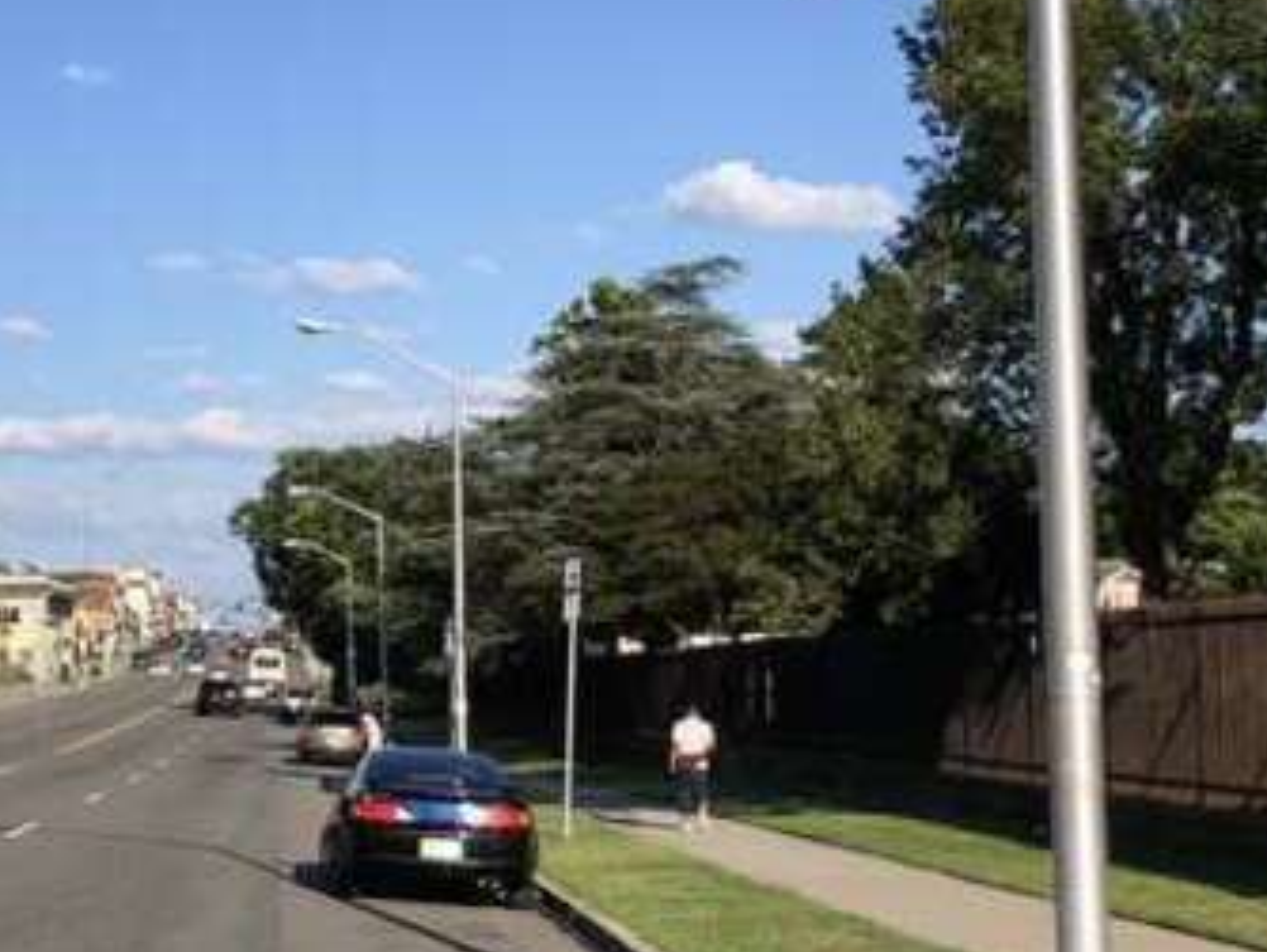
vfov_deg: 21.9
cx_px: -190
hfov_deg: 26.3
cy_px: 531
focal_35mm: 67
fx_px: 2454
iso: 20
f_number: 1.8
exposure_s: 1/1946
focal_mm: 4
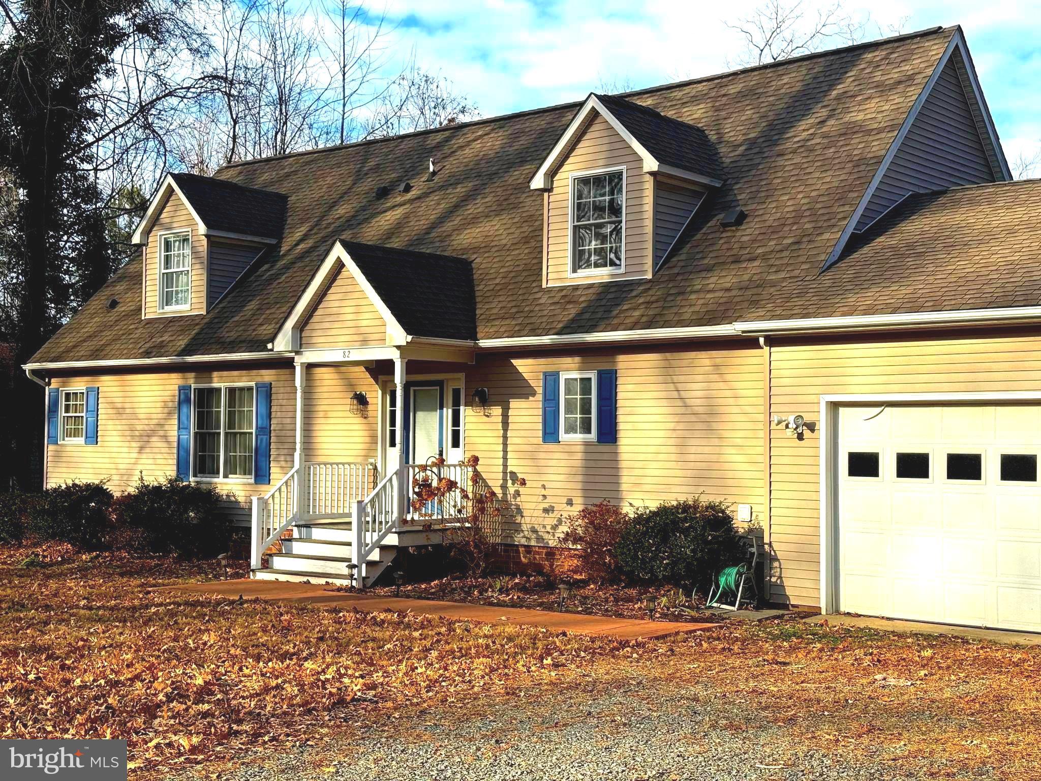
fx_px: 1443
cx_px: 520
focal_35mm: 48
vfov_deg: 30.3
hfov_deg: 39.7
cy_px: 390
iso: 64
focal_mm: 6.76
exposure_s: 1/2577
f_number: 1.78
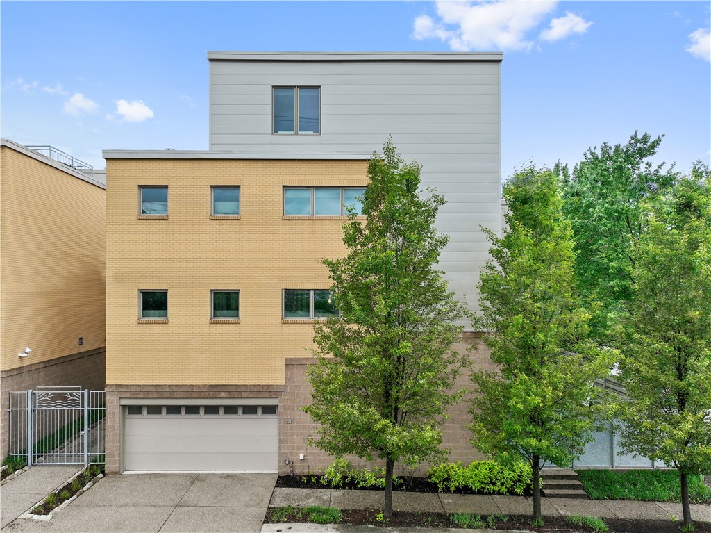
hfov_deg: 71.6
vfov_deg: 56.8
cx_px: 356
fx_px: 493
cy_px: 266
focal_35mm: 24
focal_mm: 12.29
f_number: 2.8
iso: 300
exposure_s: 1/640
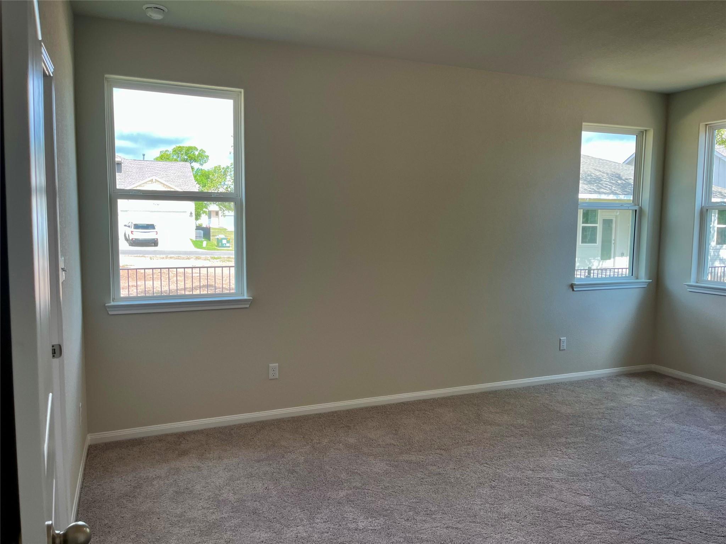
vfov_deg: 53.1
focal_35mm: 26
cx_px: 363
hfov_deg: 67.3
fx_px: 545
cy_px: 272
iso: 64
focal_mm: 5.1
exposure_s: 1/164
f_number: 1.6
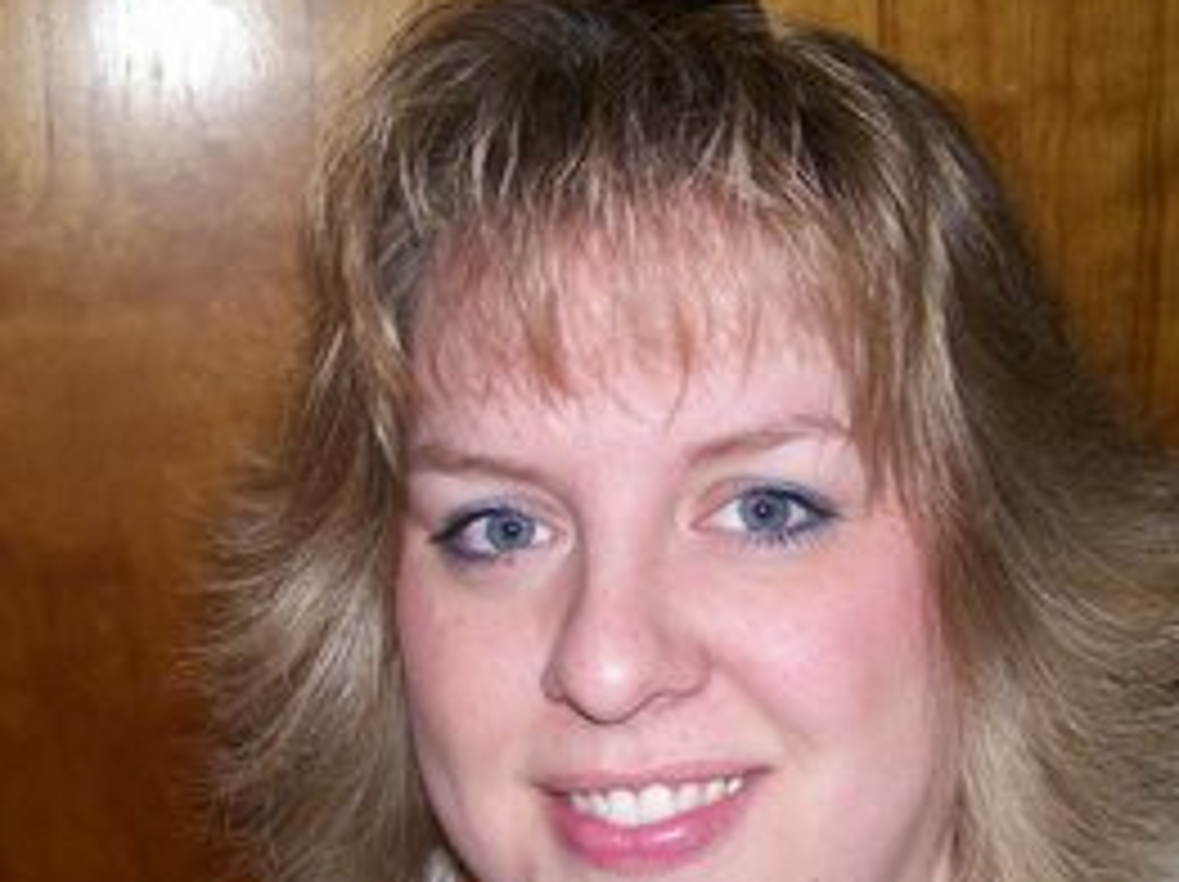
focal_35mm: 55
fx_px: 1872
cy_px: 544
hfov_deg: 34.9
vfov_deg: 26.4
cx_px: 531
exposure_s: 1/64
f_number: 2.7
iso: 80
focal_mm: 6
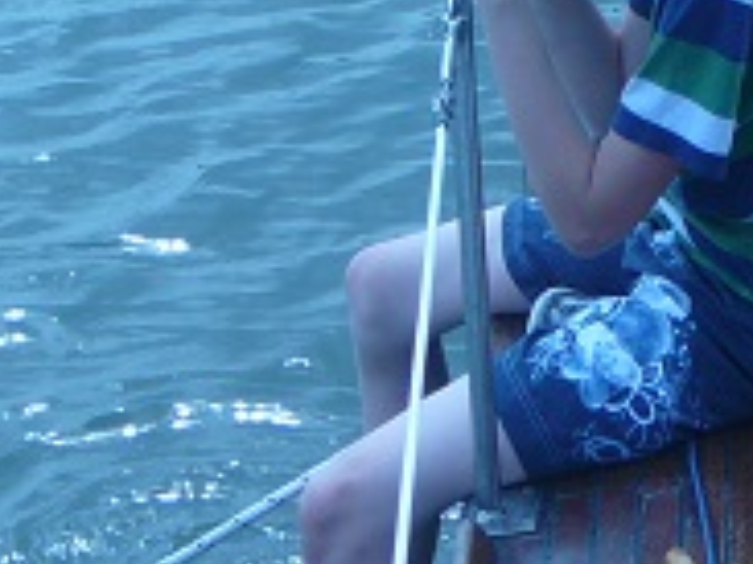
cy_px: 235
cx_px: 593
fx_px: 3587
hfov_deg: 11.9
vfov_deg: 9.0
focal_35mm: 165
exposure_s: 1/640
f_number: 3.3
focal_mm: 7
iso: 80
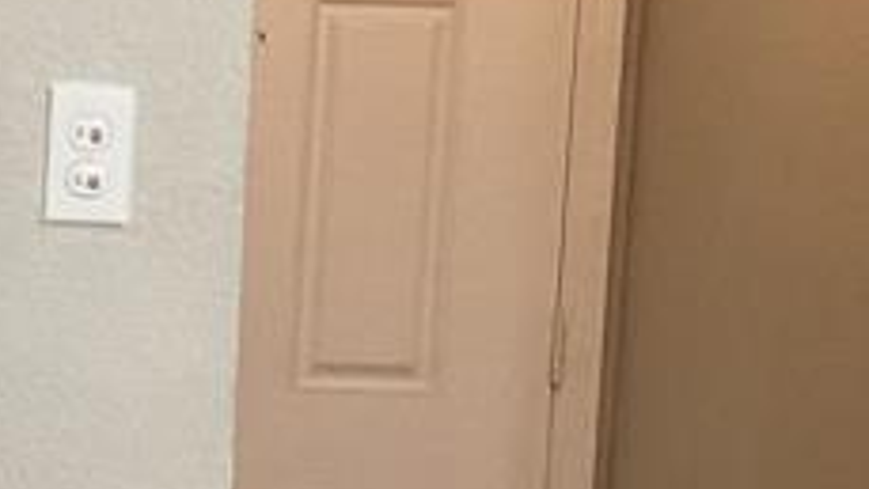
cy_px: 368
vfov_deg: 8.0
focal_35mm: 151
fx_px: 3481
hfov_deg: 13.3
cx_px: -516
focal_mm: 3.3
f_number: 2.4
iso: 125
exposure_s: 1/60
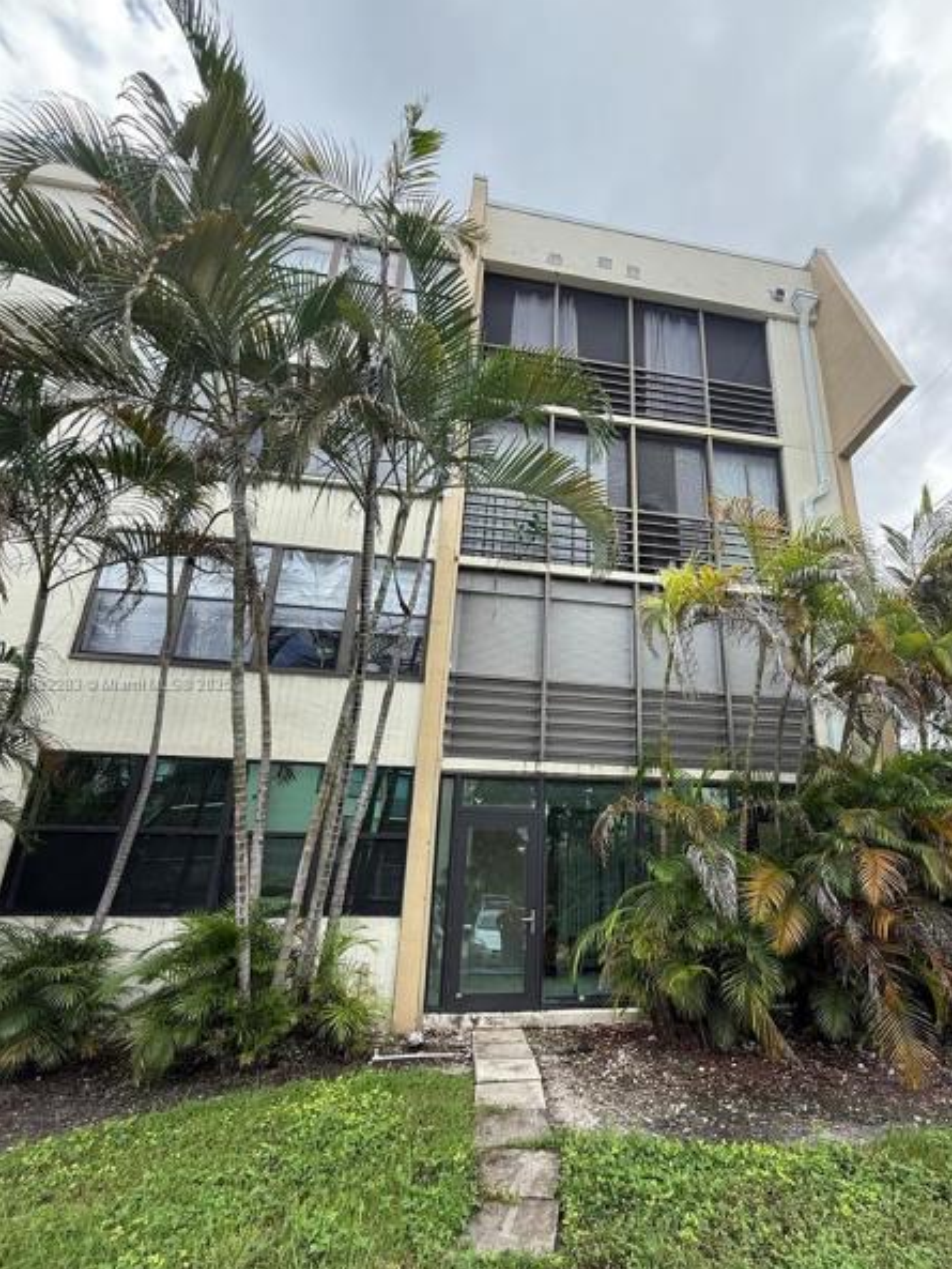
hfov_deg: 73.9
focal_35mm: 17
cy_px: 685
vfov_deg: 90.8
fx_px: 623
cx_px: 573
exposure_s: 1/403
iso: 50
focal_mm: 2.22
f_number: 2.2
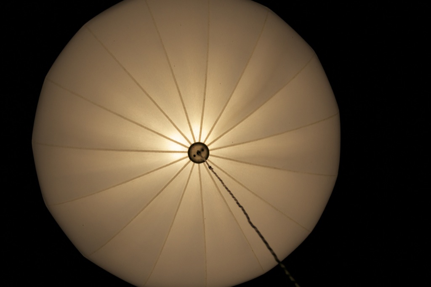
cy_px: 144
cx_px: 216
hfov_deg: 24.6
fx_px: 987
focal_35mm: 82
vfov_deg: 16.5
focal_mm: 55
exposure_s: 1/2000
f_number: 6.3
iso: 400
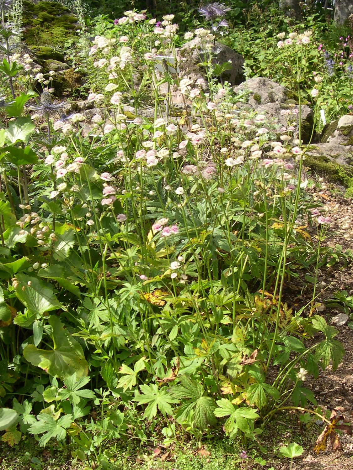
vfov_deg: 49.0
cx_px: 176
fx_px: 517
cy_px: 235
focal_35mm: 38
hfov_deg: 37.7
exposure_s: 1/116
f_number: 7.6
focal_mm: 8
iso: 100
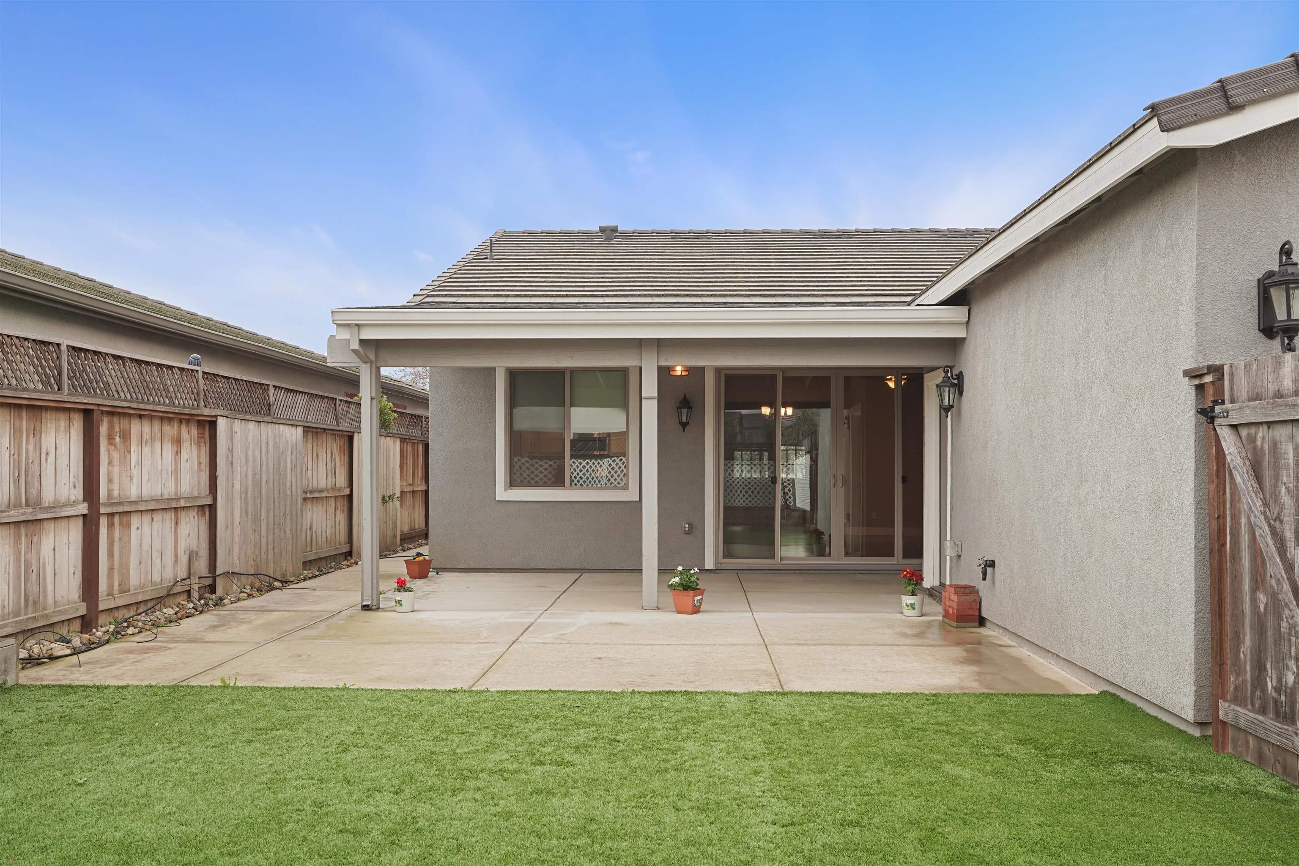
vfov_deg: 42.3
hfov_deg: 60.3
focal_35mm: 31
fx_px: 1118
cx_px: 650
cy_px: 433
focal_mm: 31
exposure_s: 1/25
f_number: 11
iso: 320
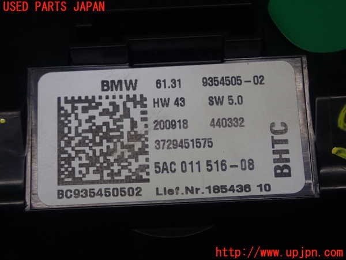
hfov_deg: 27.4
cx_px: 173
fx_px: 710
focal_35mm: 71
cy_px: 130
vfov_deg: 20.7
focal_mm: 12.73
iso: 250
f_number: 3.9
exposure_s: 1/60
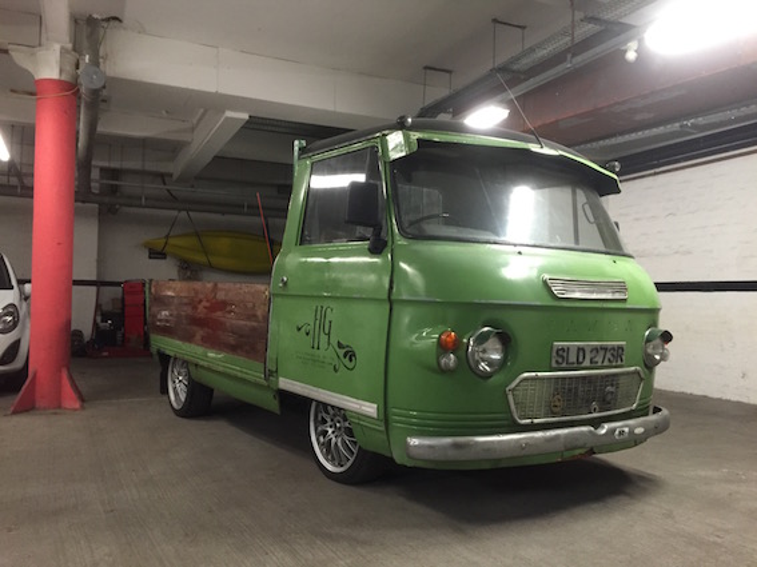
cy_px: 284
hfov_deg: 61.7
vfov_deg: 48.2
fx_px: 634
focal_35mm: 29
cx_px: 378
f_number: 2.2
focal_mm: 4.15
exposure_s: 1/30
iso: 250
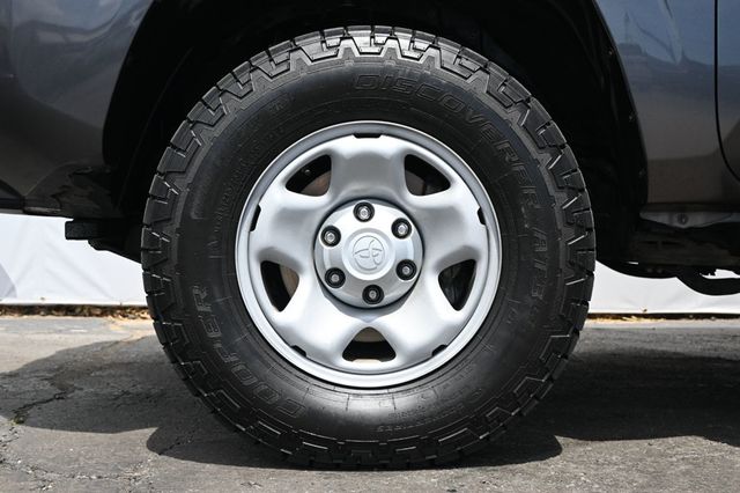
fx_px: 1017
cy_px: 246
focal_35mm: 50
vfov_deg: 27.2
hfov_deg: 40.0
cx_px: 370
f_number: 5.6
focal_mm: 33
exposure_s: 1/250
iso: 140
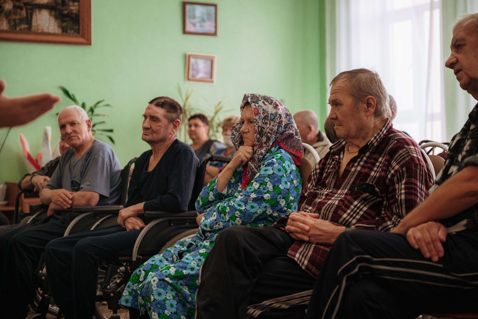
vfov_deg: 19.5
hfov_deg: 28.8
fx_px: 929
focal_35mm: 70
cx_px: 239
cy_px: 160
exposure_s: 1/250
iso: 1250
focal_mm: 70
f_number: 3.2
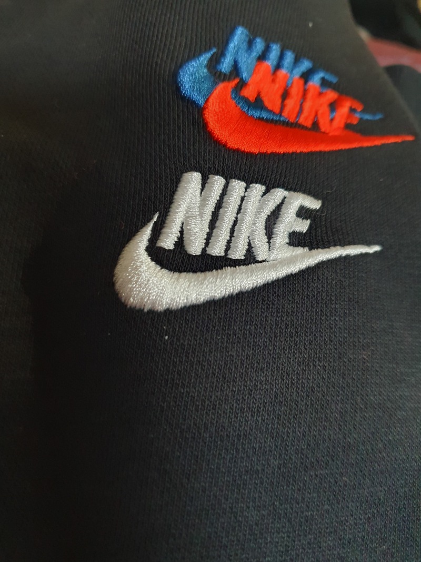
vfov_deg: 67.3
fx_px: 422
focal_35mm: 26
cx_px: 210
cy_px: 281
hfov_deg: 53.1
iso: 400
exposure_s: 1/120
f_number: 1.5
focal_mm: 4.32
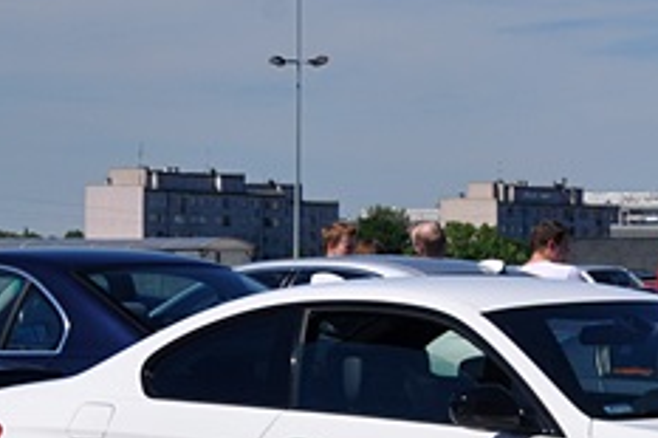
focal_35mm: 206
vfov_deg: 6.7
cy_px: 343
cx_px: 1011
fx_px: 3762
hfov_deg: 9.7
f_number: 11
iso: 200
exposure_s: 1/500
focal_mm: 40
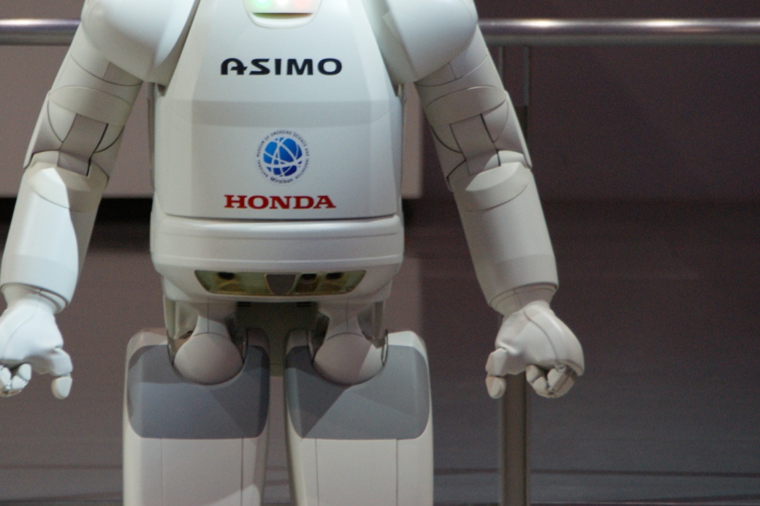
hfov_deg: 6.0
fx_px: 7300
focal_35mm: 346
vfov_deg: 4.0
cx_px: 232
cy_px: 118
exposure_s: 1/25
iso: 400
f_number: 6.3
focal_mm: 150
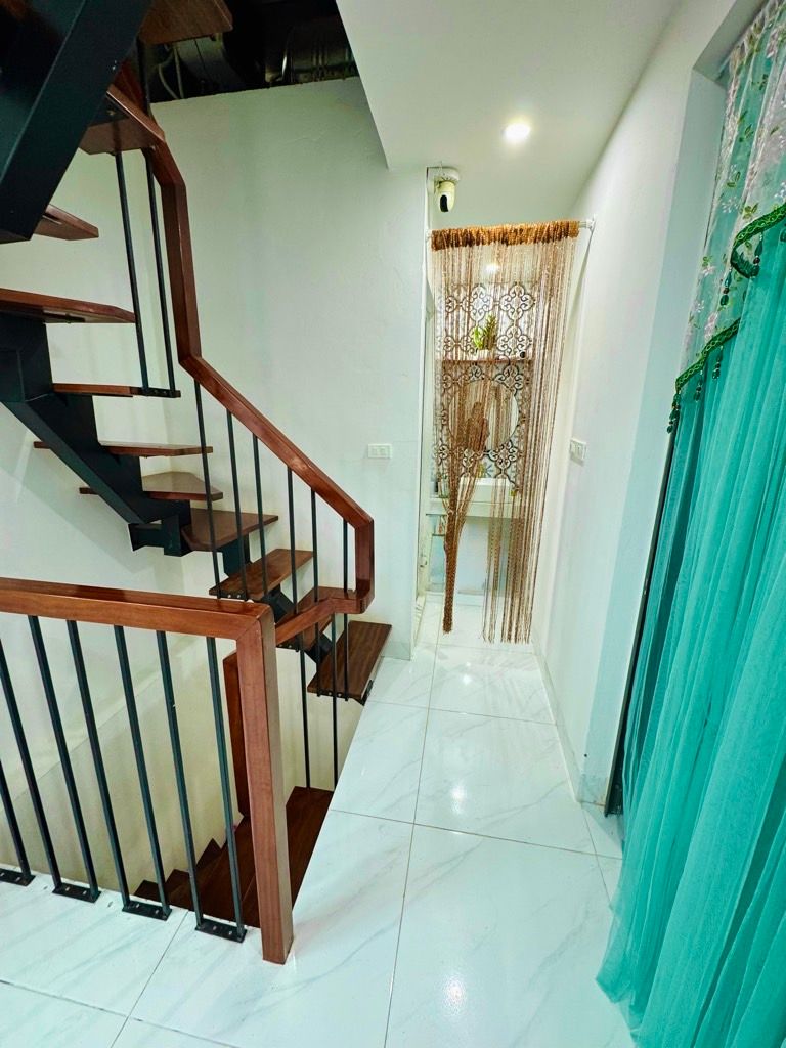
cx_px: 393
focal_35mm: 14
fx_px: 424
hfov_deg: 85.7
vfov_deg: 102.1
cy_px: 524
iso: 160
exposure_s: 1/100
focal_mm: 2.22
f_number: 2.2
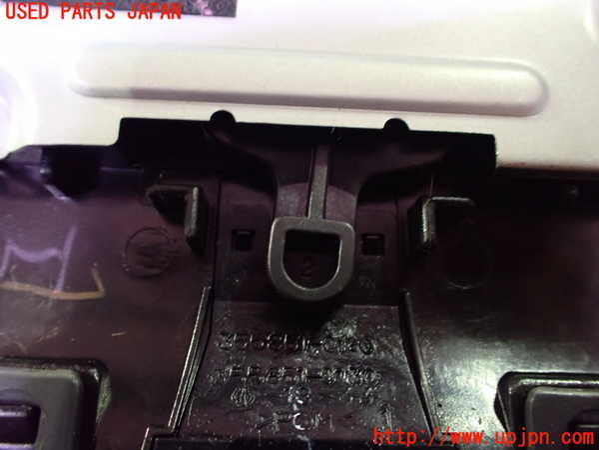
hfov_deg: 60.0
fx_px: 519
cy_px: 225
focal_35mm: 30
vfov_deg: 46.8
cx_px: 300
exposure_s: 1/30
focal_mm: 5.4
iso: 1250
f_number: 2.3
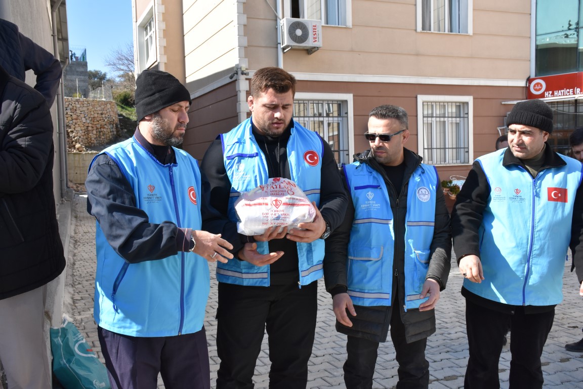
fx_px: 583
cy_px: 194
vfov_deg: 36.9
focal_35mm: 36
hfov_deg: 53.1
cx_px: 292
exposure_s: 1/500
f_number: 11
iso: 800
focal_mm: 24
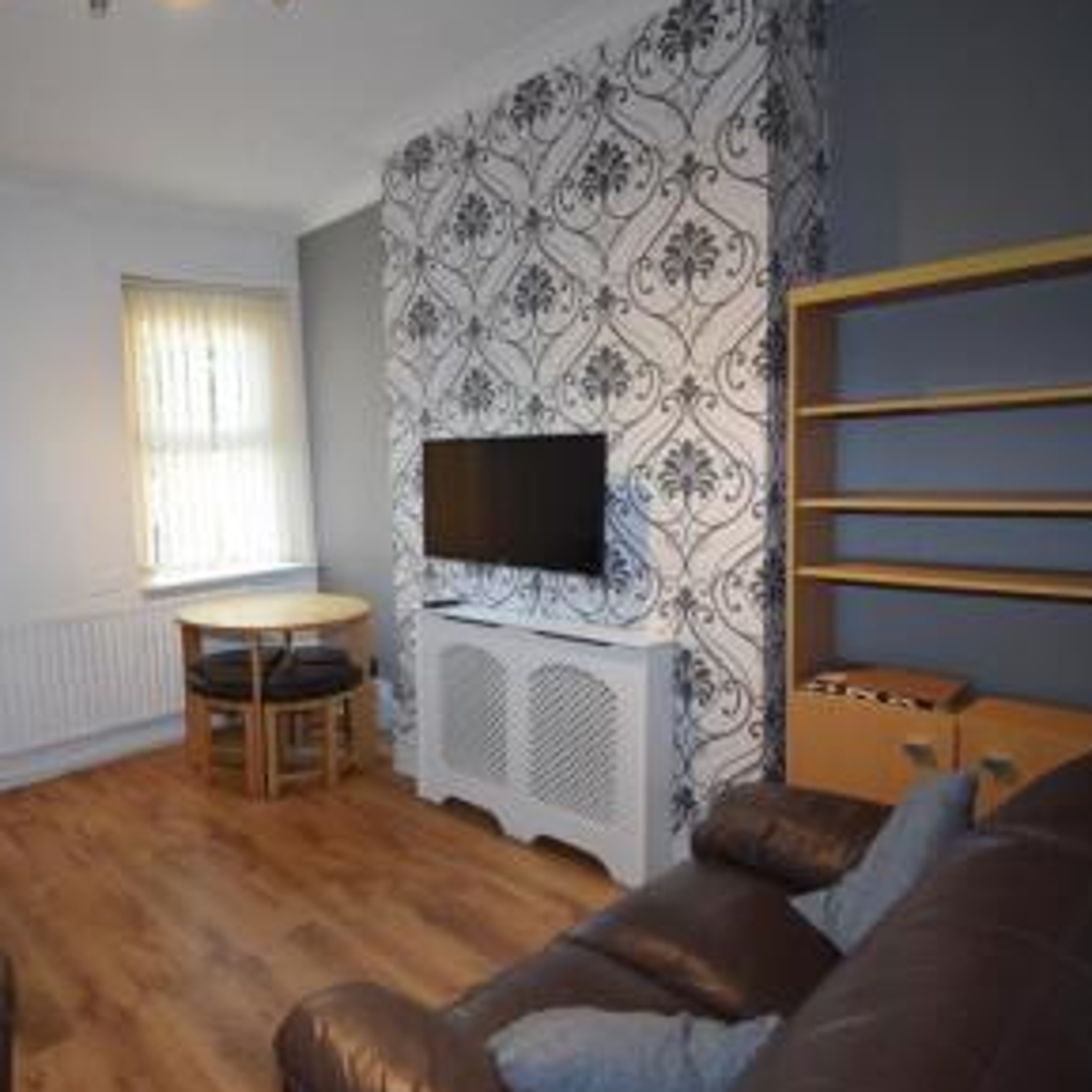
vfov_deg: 72.1
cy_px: 557
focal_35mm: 21
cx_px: 264
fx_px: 749
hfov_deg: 67.3
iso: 1100
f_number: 4.5
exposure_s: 1/60
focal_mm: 10
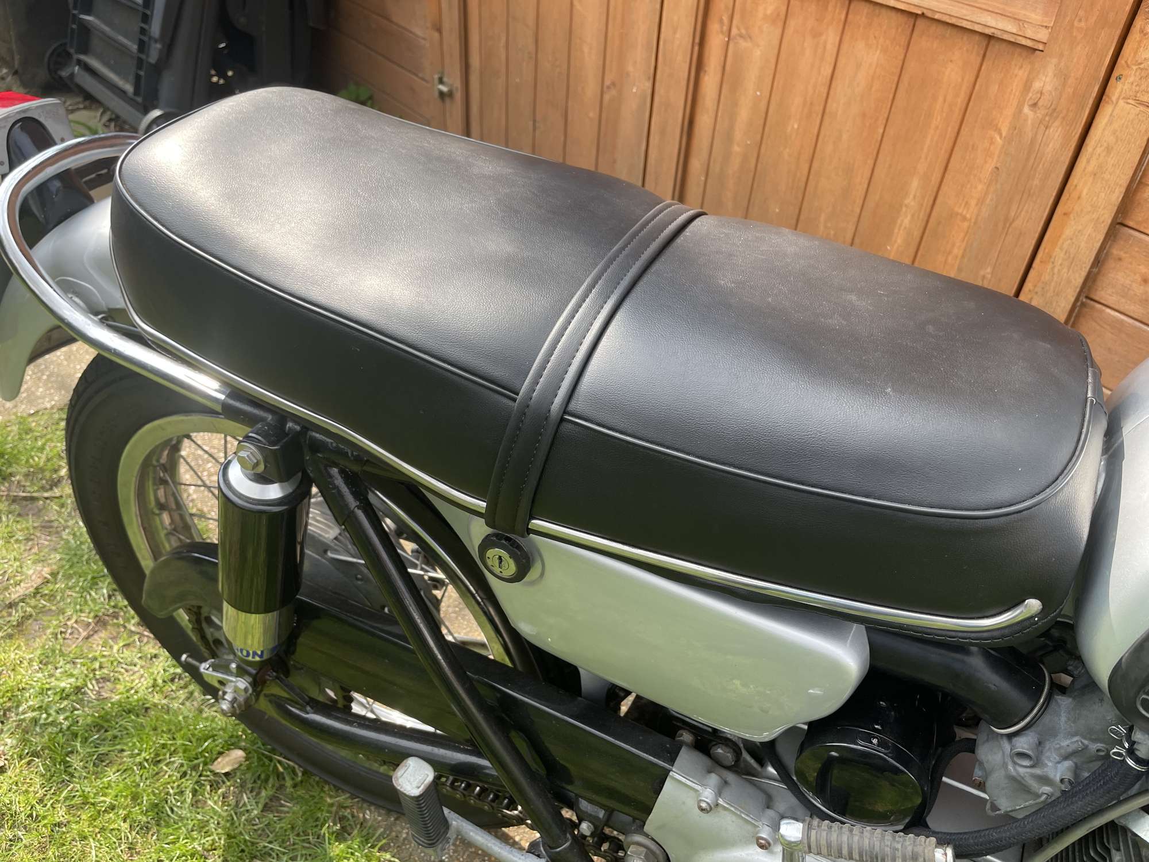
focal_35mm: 26
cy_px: 431
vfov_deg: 53.1
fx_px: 863
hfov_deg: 67.3
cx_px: 574
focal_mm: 4.2
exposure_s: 1/433
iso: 32
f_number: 1.6
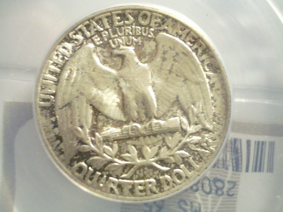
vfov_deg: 23.7
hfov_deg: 31.2
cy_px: 106
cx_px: 142
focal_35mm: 62
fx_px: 507
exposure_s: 1/8
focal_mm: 10.2
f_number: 3.5
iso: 400
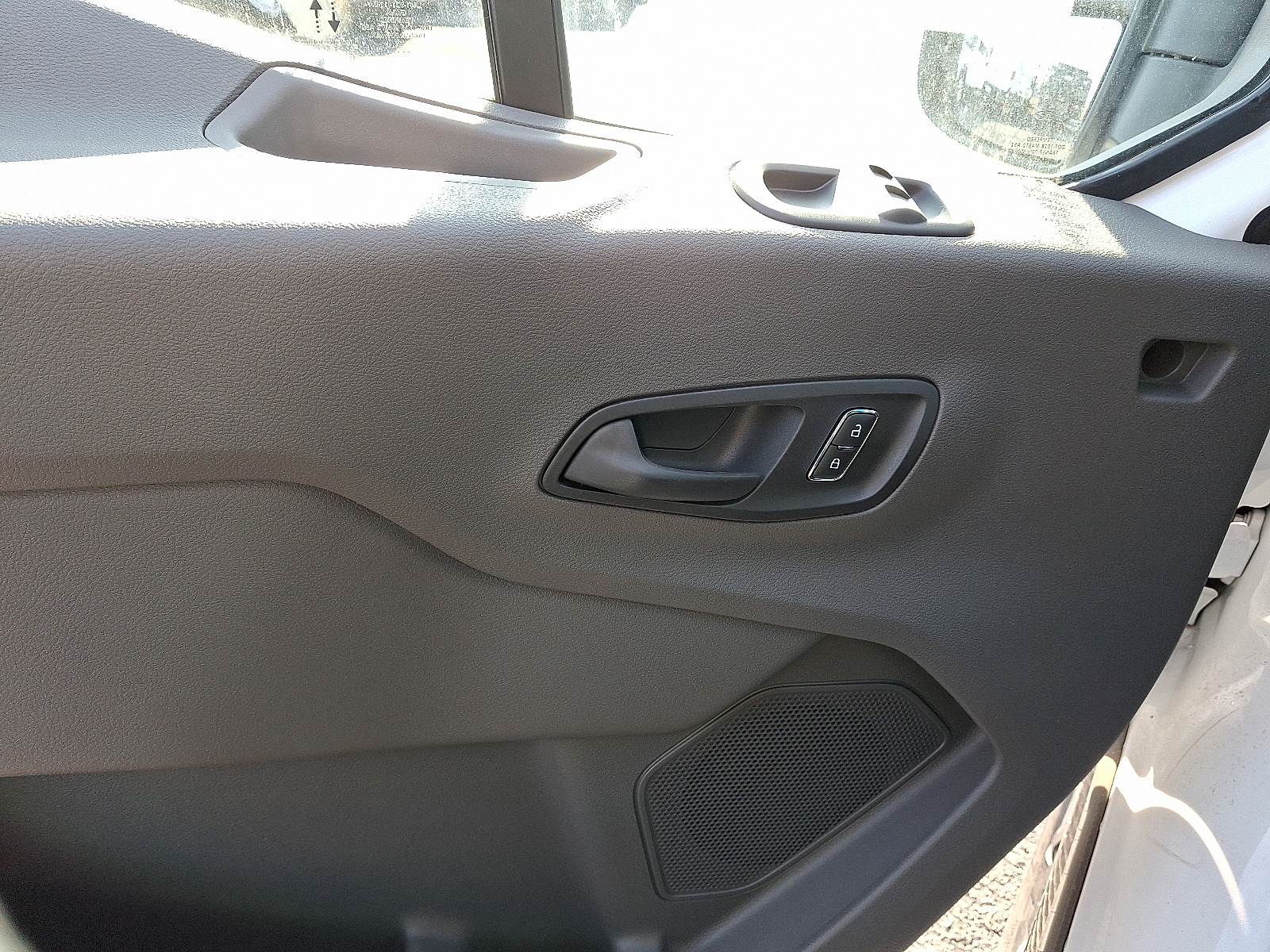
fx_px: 917
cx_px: 635
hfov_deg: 69.4
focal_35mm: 25
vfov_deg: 54.9
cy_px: 476
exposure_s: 1/120
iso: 30
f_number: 1.8
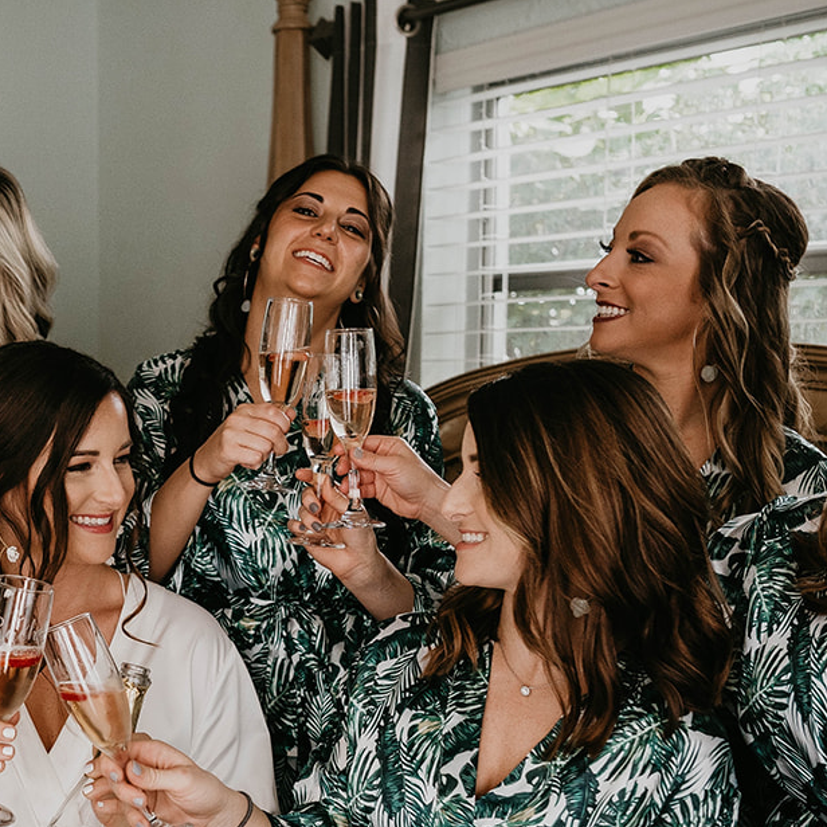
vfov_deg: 31.8
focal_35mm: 53
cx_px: 175
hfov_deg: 31.4
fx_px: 1433
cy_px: 582
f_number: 2.8
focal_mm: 24
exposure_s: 1/100
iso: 800
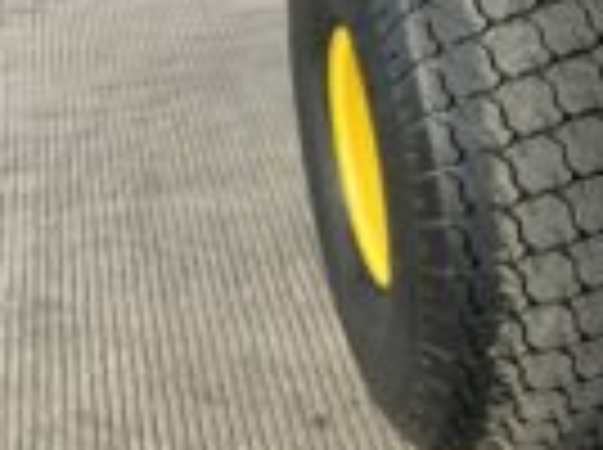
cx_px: 693
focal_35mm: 78
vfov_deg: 18.7
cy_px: 117
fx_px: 1356
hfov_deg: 23.3
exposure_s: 1/883
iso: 16
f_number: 1.8
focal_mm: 3
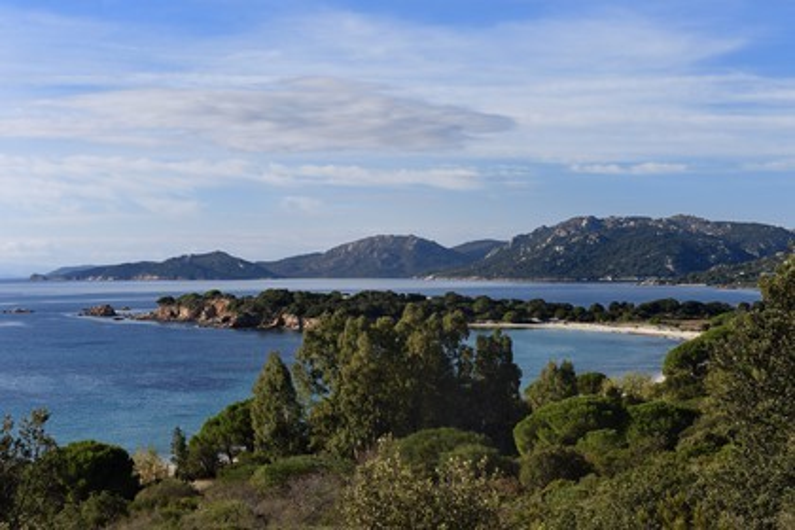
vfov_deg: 19.5
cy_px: 265
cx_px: 398
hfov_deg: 28.8
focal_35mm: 70
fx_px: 1546
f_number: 18
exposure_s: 1/125
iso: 200
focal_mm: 70
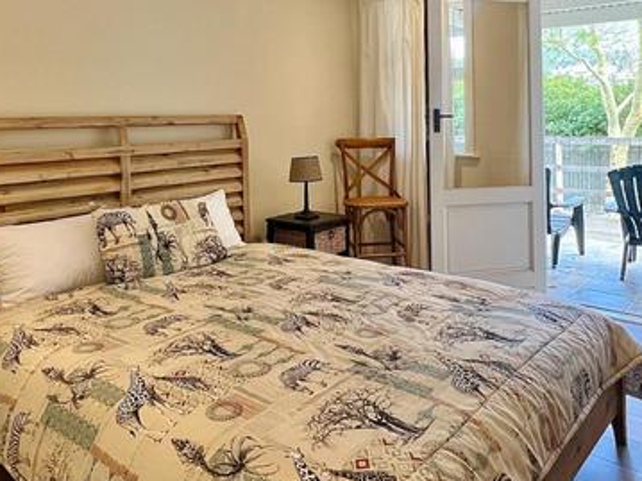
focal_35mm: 29
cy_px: 107
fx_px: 538
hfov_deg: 61.7
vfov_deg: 46.1
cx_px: 320
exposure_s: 1/100
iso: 200
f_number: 1.8
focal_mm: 1.57
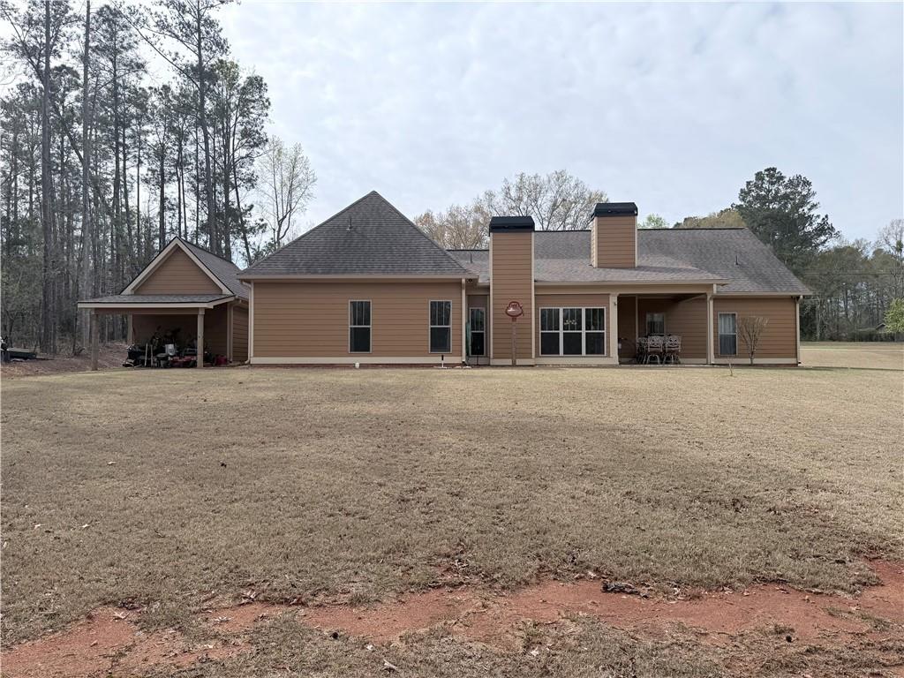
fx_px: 627
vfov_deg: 56.8
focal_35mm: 24
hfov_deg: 71.6
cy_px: 339
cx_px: 452
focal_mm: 6.76
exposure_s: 1/5714
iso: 80
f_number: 1.78
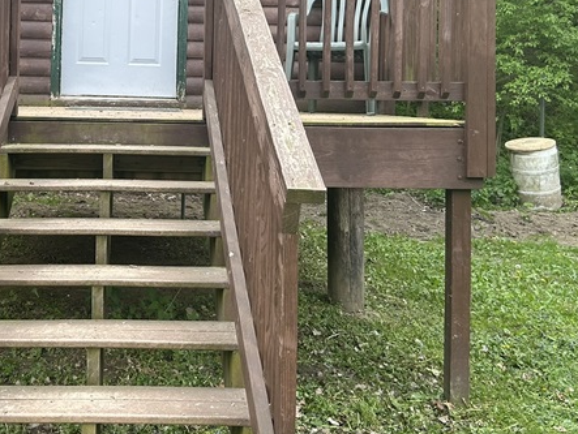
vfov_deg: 26.4
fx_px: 902
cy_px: 63
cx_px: 136
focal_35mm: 54
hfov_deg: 34.7
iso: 50
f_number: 1.5
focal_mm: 5.7
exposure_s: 1/401
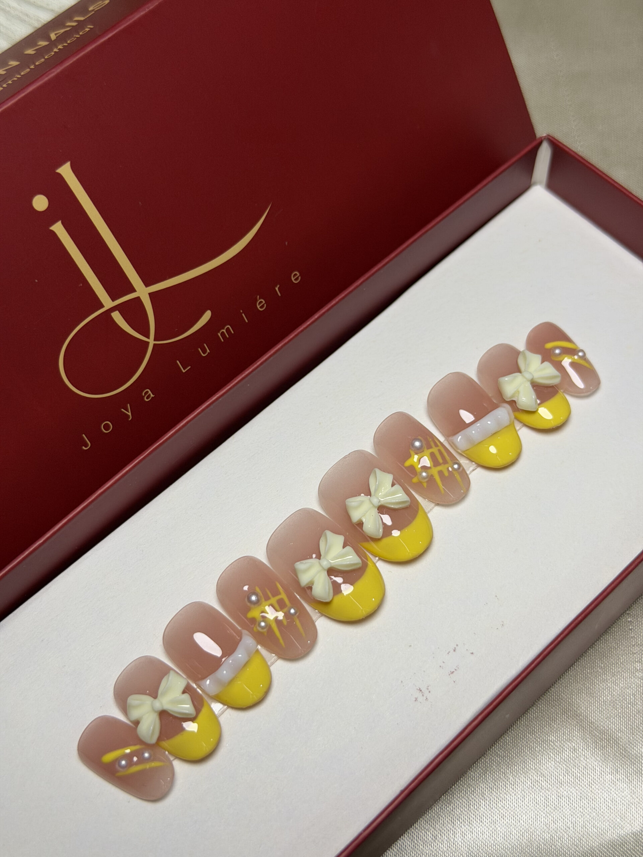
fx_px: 1189
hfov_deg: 30.3
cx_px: 322
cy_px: 428
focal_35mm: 48
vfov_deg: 39.7
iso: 100
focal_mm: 6.76
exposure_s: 1/112
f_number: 1.78
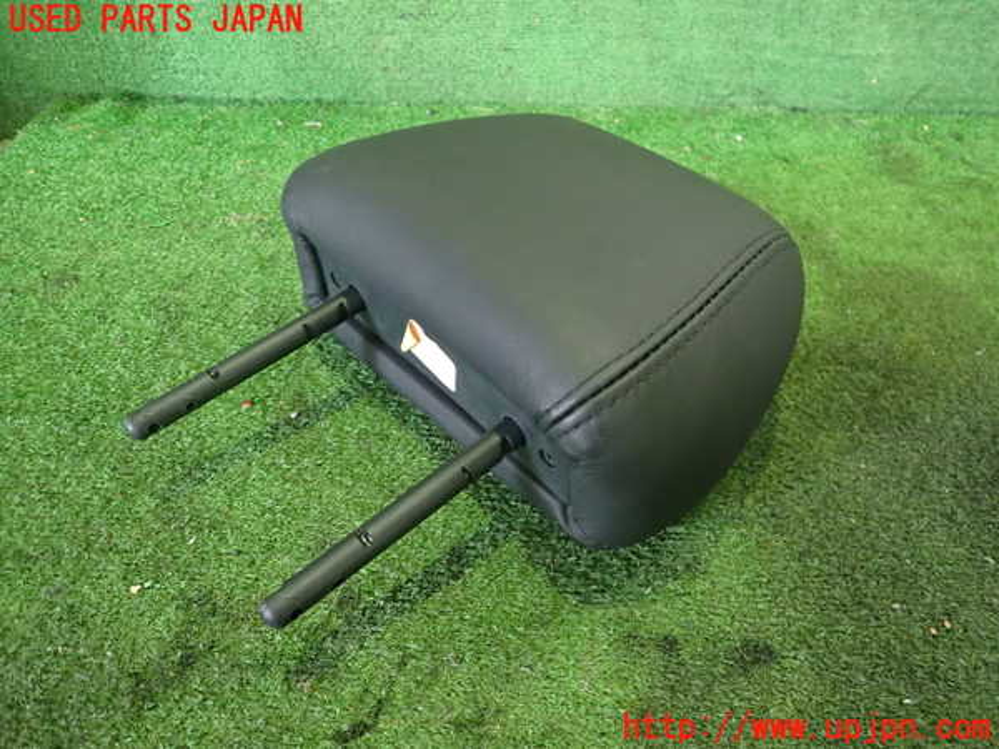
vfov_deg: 54.9
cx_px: 500
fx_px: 721
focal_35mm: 25
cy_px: 374
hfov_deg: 69.4
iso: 640
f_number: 2
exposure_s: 1/30
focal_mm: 4.5
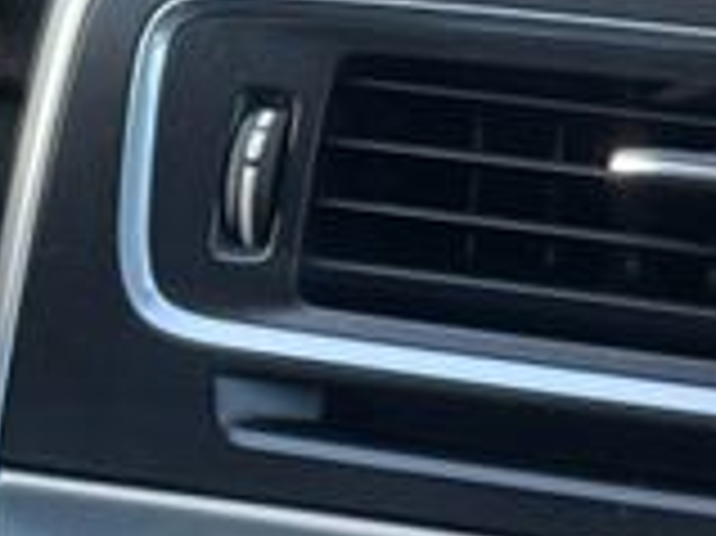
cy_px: 342
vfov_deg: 4.8
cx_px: -419
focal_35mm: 309
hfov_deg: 6.3
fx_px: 6387
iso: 100
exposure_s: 1/108
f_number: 1.78
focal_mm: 6.76
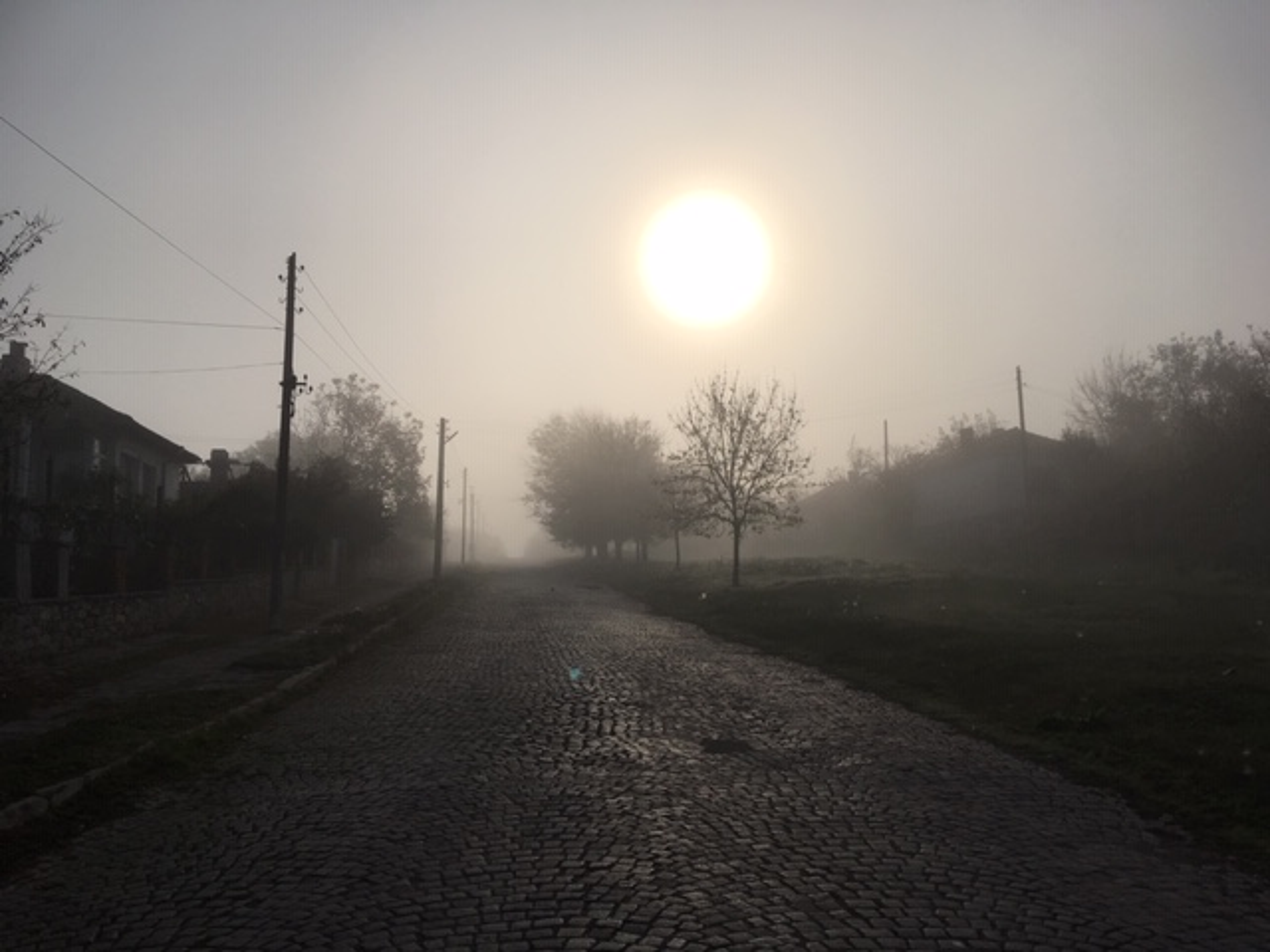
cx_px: 635
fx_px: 1064
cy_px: 476
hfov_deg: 61.7
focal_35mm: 29
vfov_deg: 48.2
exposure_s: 1/9615
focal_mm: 4.15
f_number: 2.2
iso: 25
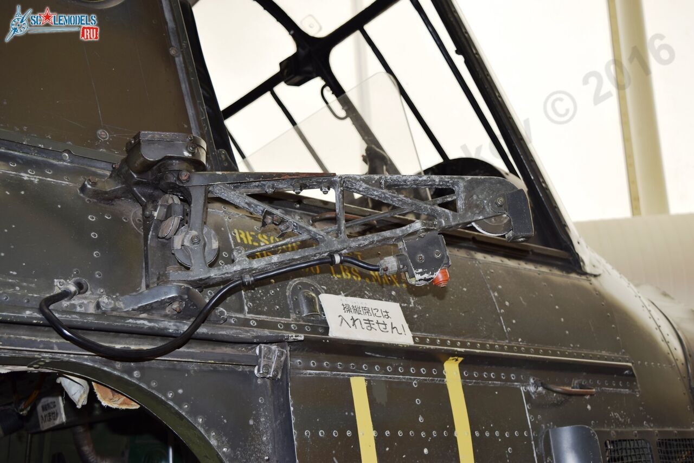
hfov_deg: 43.6
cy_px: 232
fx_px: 868
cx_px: 347
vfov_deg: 29.9
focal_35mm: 45
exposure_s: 1/125
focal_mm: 30
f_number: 5.6
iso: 100
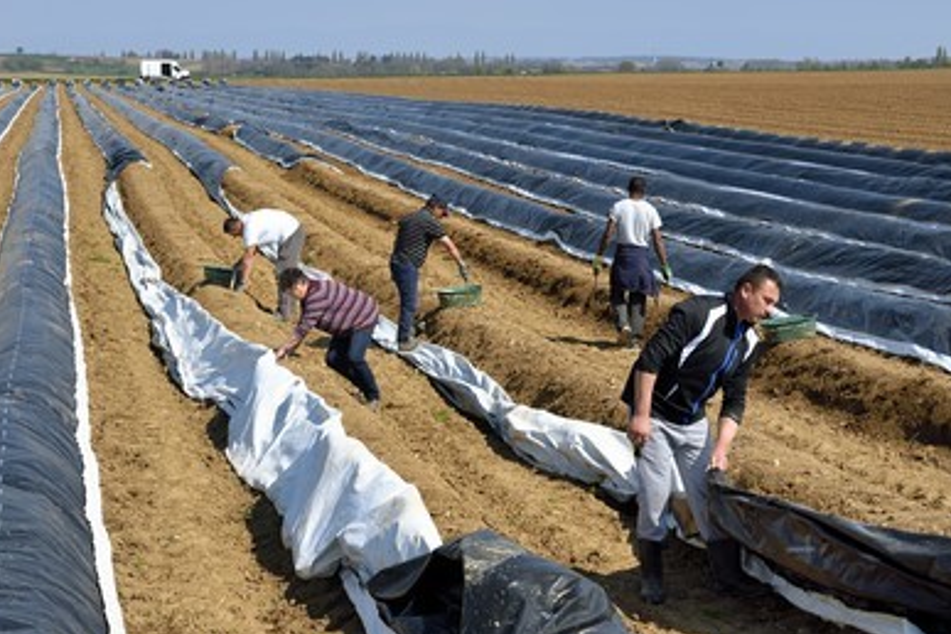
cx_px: 469
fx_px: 2008
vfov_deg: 17.9
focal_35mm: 76
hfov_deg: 26.7
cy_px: 302
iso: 200
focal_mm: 70
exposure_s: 1/250
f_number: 14
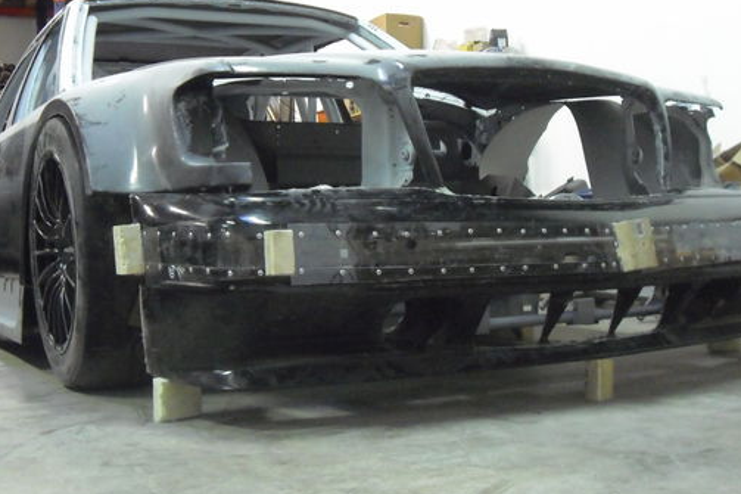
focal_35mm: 49
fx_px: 1008
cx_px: 349
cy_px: 229
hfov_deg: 40.3
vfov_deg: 27.5
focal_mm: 6.2
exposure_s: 1/15
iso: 800
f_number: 2.7
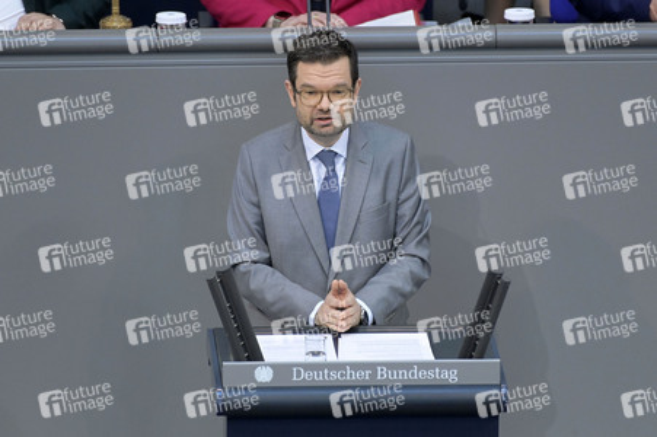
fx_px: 9118
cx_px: 328
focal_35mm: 500
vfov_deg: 2.7
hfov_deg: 4.1
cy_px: 218
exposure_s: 1/400
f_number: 5.6
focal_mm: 500
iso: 8000
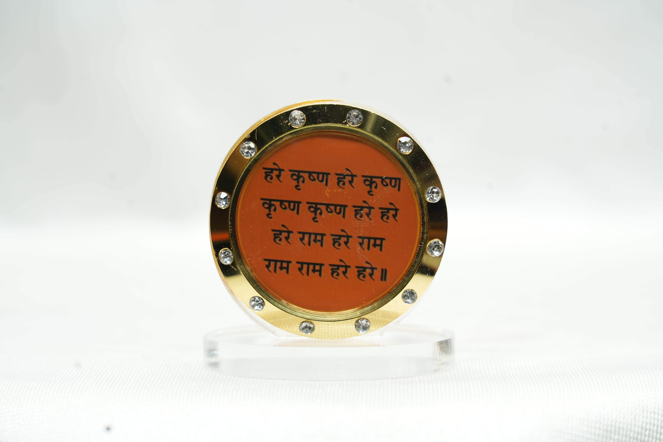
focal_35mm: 105
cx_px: 332
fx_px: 1934
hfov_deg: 19.5
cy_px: 221
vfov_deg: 13.0
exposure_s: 1/50
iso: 500
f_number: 7.1
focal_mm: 105
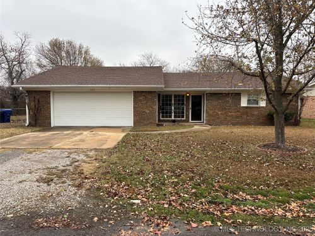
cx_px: 158
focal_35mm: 26
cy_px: 118
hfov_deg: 67.3
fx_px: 237
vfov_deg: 53.1
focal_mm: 5.96
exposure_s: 1/577
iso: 50
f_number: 1.6
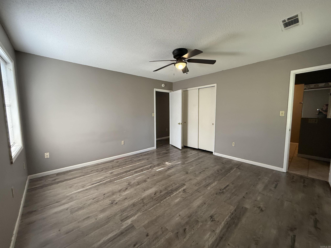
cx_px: 166
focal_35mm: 14
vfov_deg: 85.7
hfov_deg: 102.1
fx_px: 134
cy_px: 124
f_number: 2.2
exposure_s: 1/120
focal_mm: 2.22
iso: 320
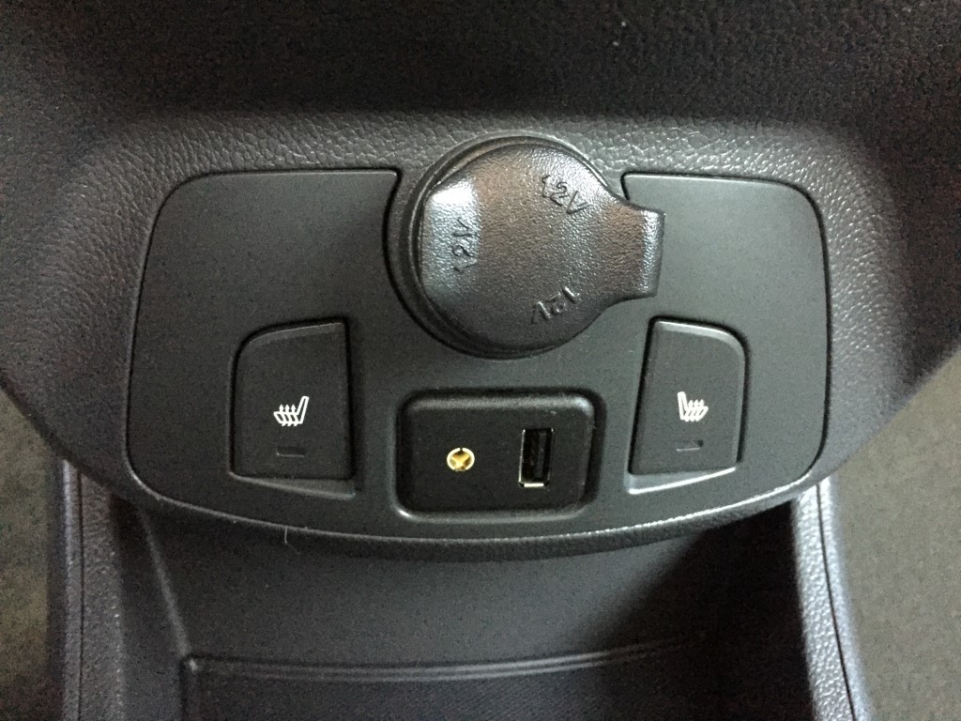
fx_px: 805
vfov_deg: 48.2
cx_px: 480
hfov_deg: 61.7
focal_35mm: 29
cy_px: 360
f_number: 2.2
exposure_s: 1/15
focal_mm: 4.15
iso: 1250
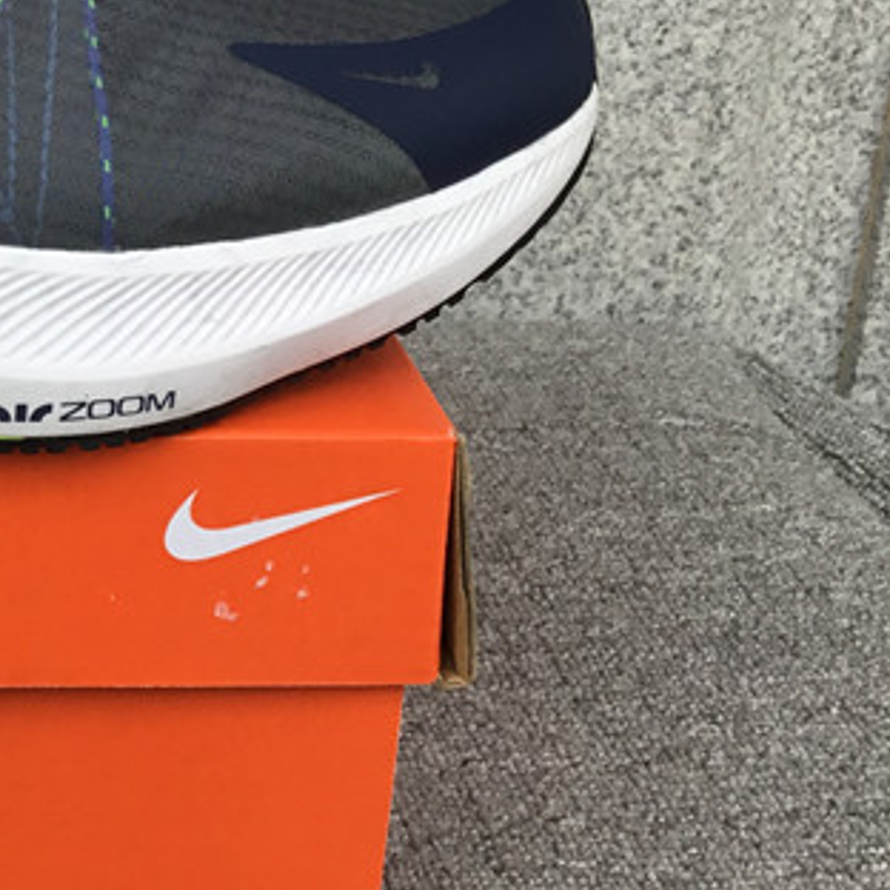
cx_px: -294
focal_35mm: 79
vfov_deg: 21.7
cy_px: 232
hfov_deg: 20.0
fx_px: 2298
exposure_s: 1/104
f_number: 2.4
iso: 25
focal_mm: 3.3
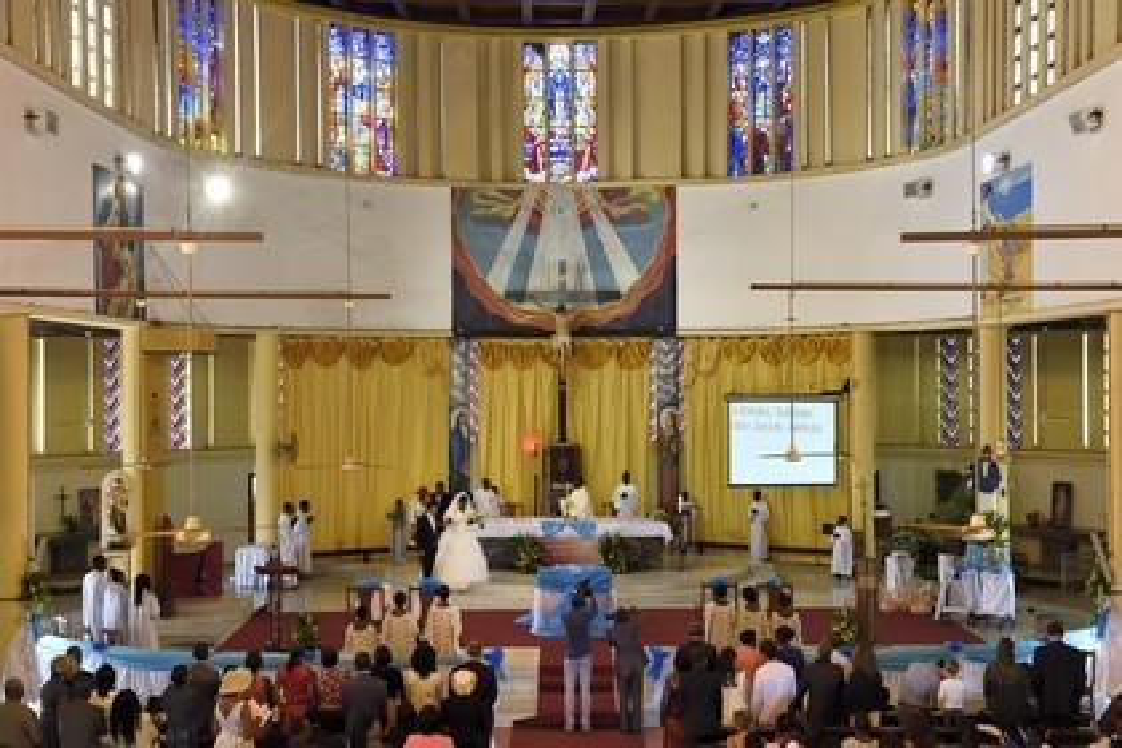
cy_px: 374
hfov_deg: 39.6
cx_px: 561
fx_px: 1558
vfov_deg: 27.0
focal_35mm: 50
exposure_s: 1/80
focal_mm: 50
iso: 3200
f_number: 6.3
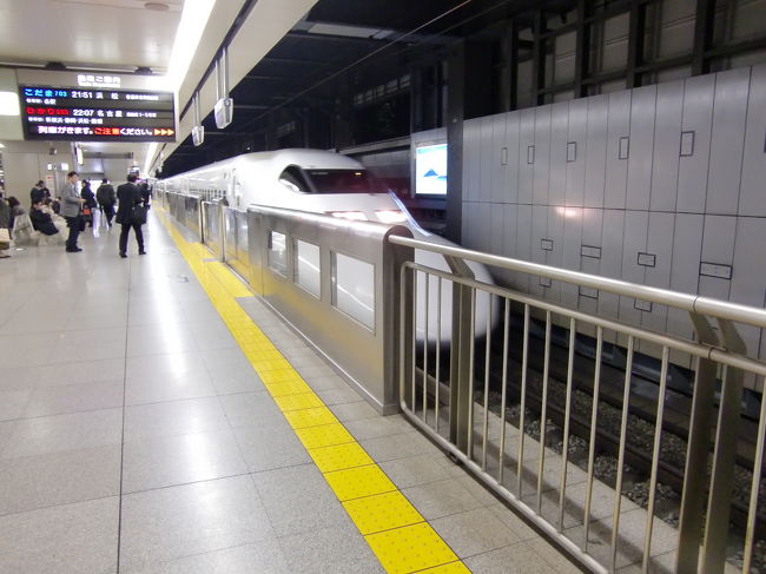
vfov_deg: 49.7
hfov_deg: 63.5
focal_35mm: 28
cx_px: 383
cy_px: 287
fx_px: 619
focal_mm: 4.9
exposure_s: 1/50
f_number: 2.6
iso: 400
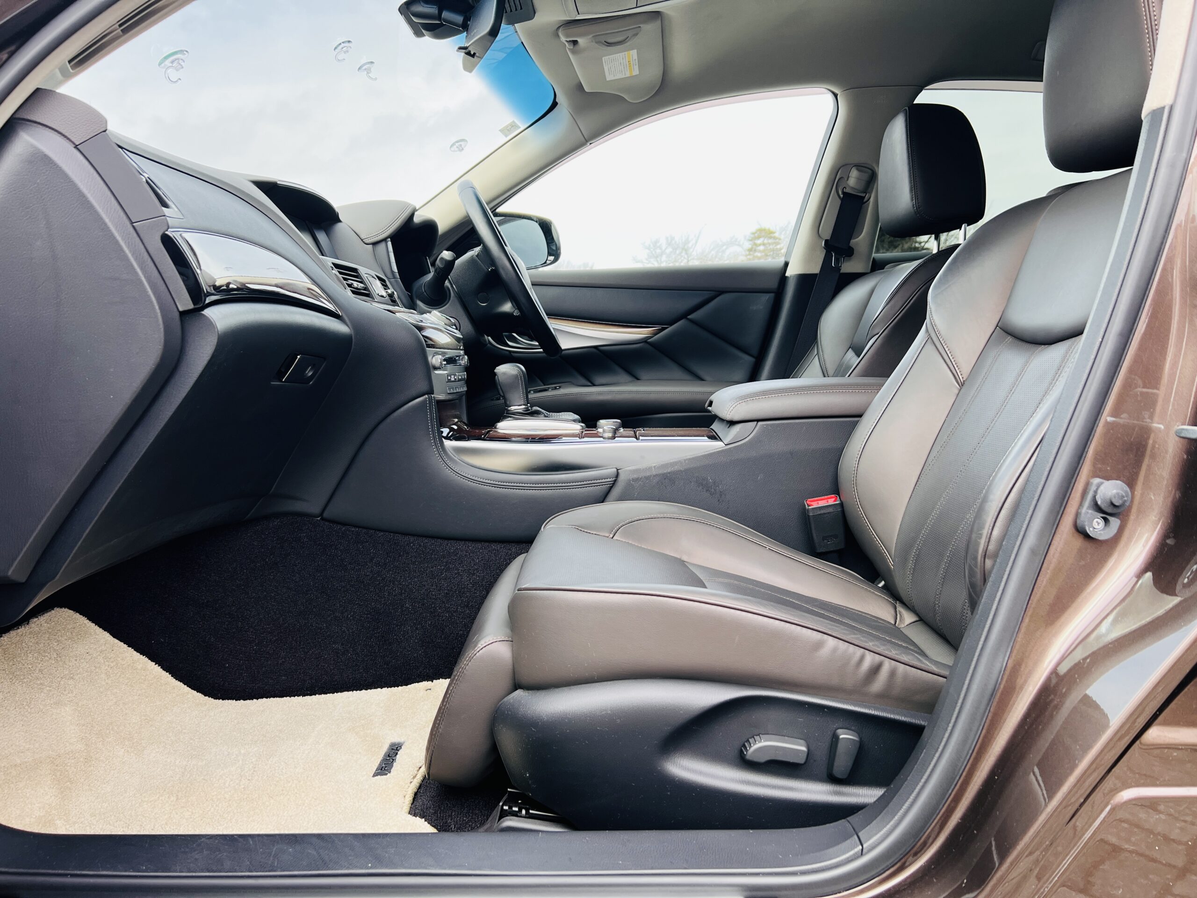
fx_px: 899
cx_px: 598
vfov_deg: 53.1
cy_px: 449
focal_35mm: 26
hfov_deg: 67.3
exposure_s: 1/439
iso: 50
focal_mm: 5.7
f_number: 1.5
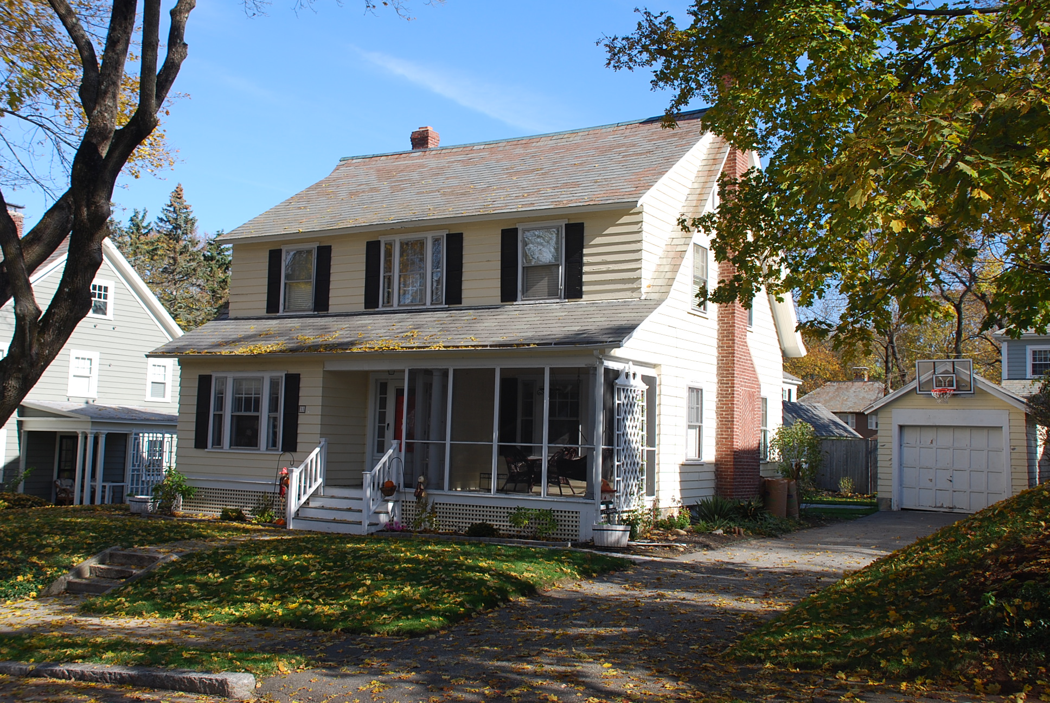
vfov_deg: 37.0
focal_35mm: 36
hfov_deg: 53.1
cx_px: 525
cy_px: 352
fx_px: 1051
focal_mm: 24
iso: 100
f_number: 6.3
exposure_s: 1/200
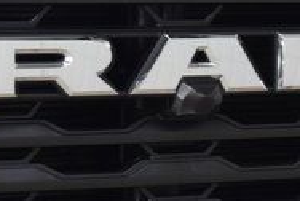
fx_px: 2212
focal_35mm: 265
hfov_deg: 7.8
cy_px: 106
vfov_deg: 5.2
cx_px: 185
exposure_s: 1/60
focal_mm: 52
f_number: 5
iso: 1600
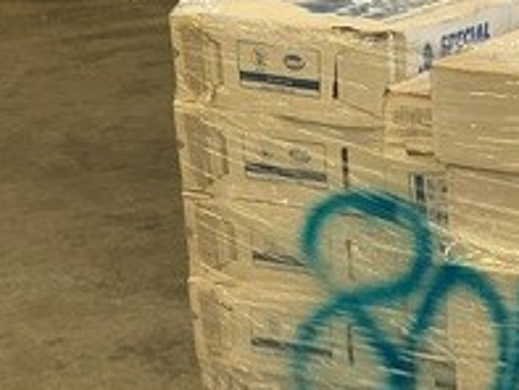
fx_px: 1410
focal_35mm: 94
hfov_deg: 19.3
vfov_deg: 15.6
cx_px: 677
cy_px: 332
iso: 16
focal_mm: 3
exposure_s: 1/120
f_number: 1.8
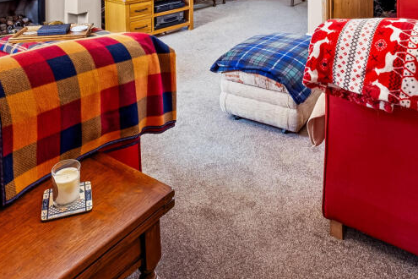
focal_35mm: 31
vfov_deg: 38.2
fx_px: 360
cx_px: 212
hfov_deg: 60.3
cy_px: 7
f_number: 8
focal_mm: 10
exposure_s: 3
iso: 160
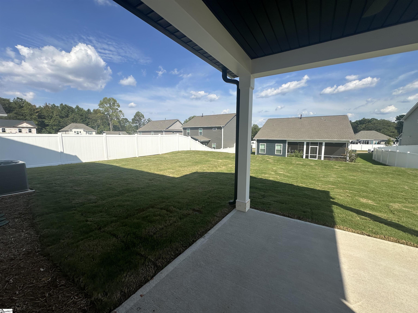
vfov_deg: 85.7
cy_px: 156
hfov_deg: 102.1
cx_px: 209
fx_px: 169
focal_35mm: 14
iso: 50
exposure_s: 1/2398
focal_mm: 2.22
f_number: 2.2
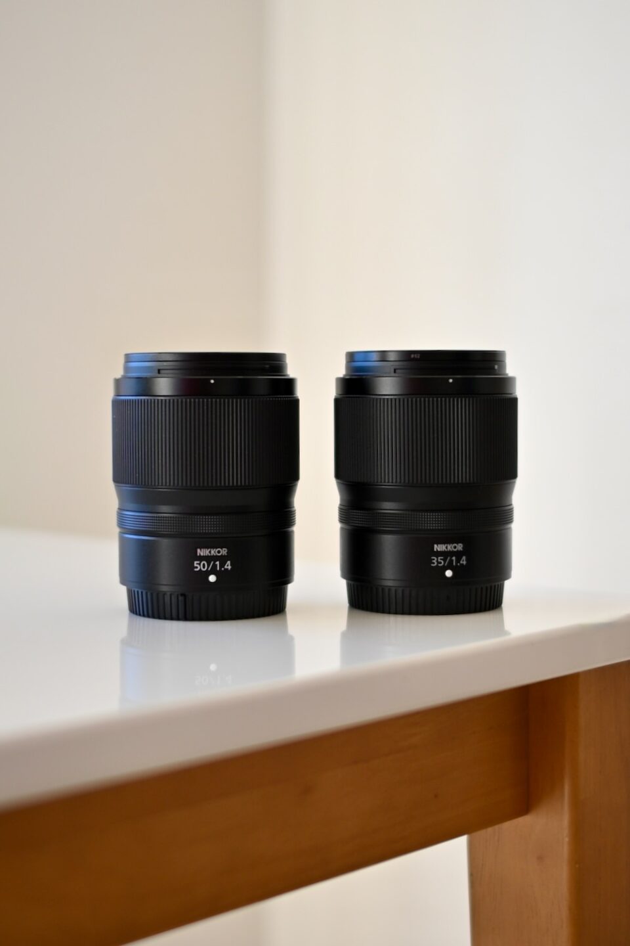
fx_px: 892
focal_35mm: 34
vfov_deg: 55.8
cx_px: 315
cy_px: 473
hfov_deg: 38.9
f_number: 1.4
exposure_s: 1/250
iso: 100
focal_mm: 23
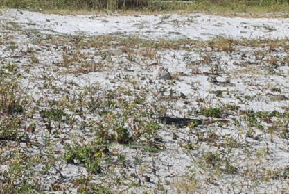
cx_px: 112
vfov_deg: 7.1
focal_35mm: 195
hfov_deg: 10.5
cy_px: 55
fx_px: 1567
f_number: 8
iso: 100
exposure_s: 1/250
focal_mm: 28
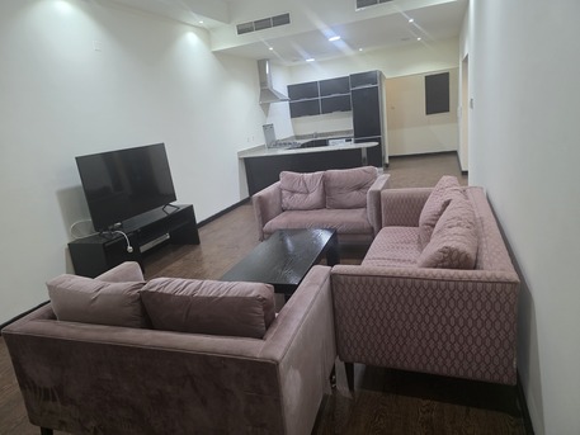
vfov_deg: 58.9
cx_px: 290
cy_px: 218
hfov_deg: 73.9
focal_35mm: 23
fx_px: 385
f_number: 1.7
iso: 500
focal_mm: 6.3
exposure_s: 1/100
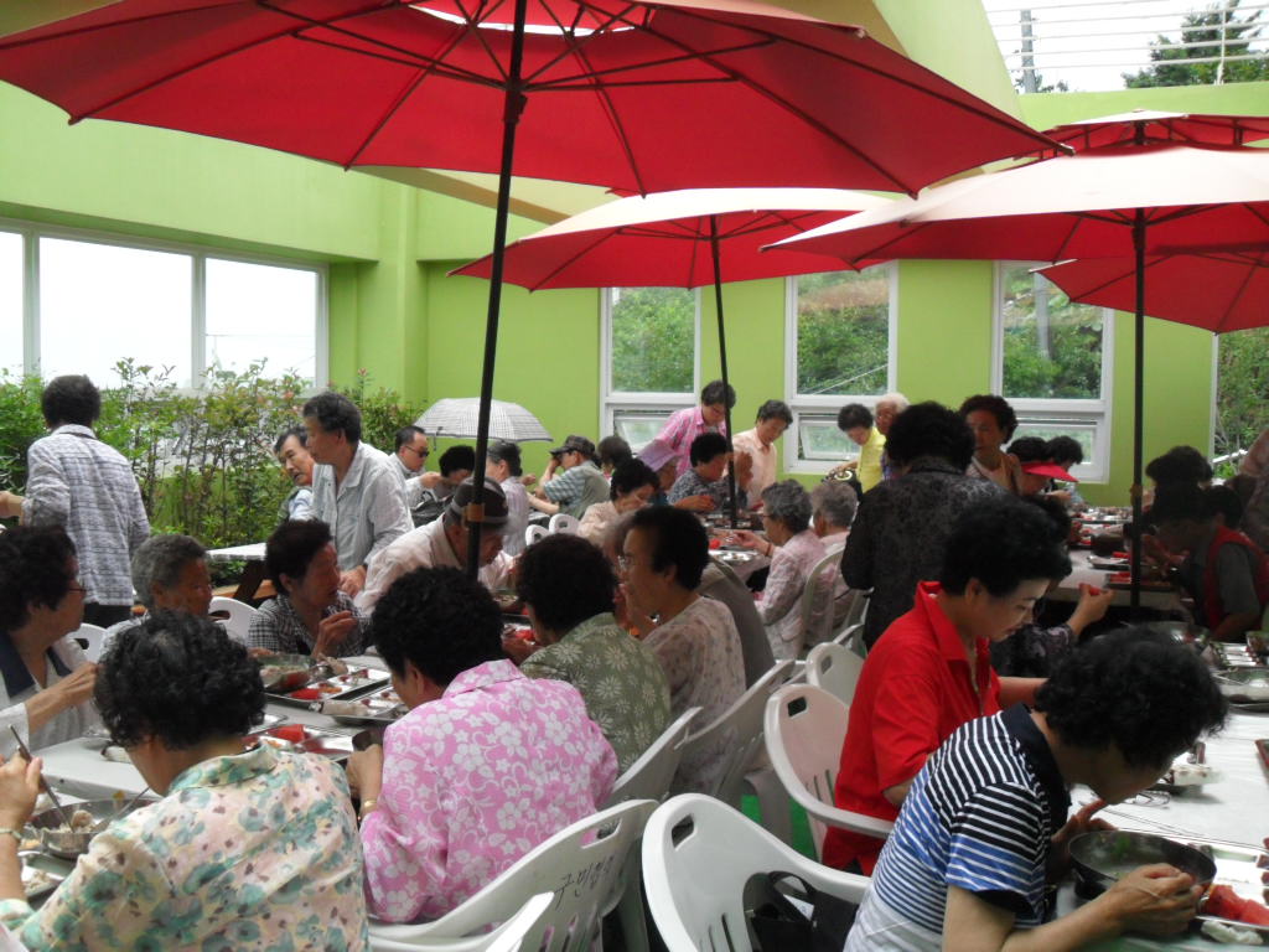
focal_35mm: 35
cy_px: 476
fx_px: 1283
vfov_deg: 40.7
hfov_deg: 52.6
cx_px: 634
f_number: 8.9
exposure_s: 1/125
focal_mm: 6.2
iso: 200
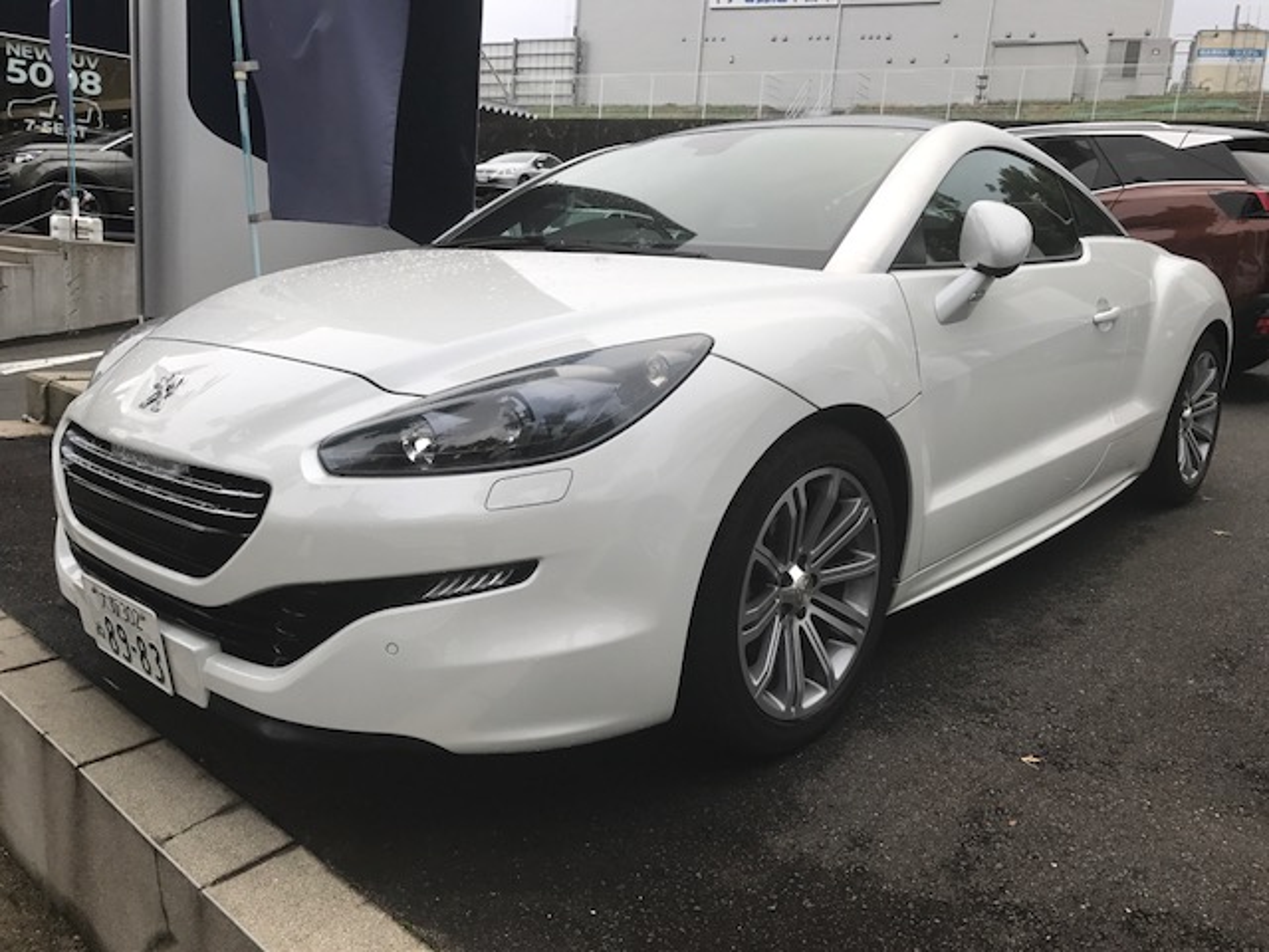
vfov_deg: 49.7
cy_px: 476
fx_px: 1026
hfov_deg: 63.4
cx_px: 634
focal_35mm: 28
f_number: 1.8
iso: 20
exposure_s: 1/441
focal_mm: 3.99
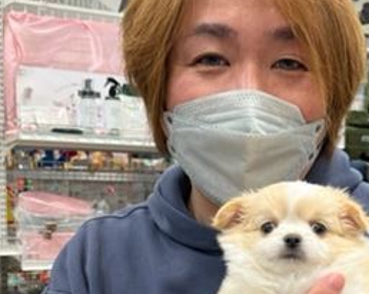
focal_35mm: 59
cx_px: 259
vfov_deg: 25.2
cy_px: 244
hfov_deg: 31.6
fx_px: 644
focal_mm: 5.1
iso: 100
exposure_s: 1/100
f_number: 1.6
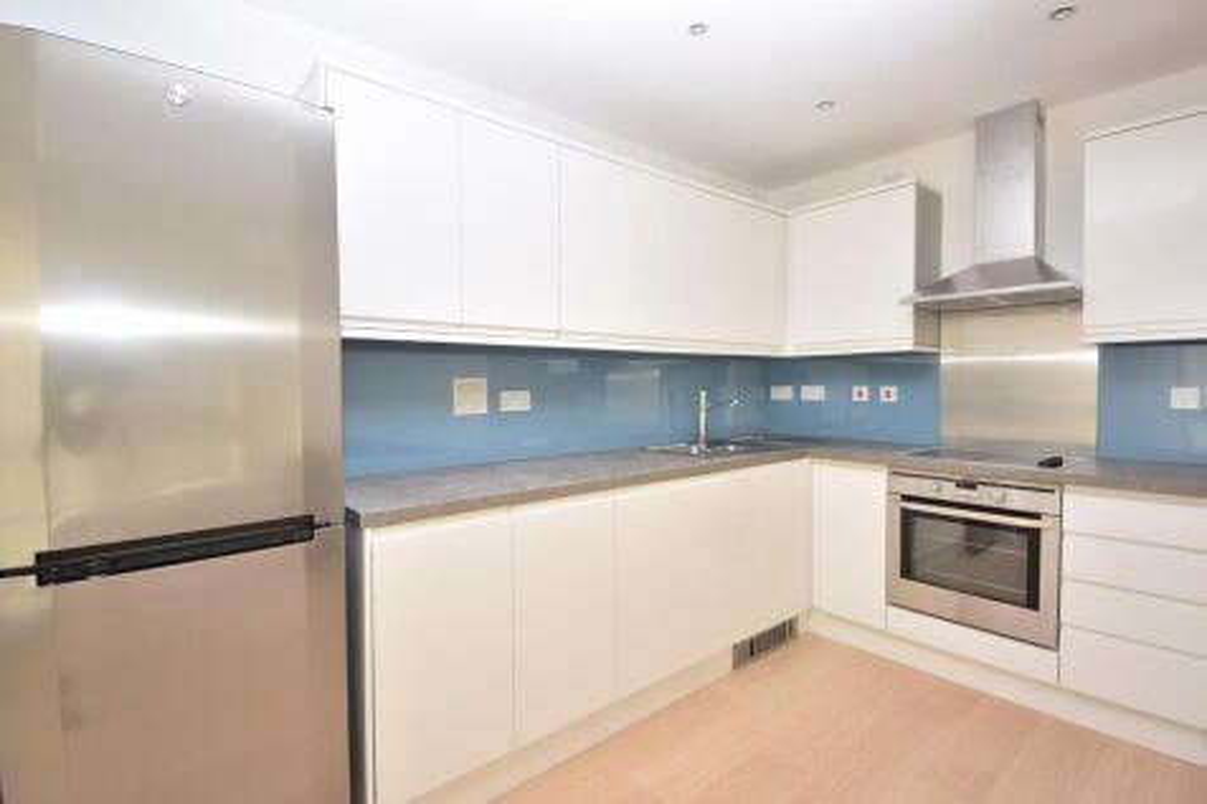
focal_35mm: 20
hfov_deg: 85.4
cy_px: 402
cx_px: 604
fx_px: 654
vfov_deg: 63.2
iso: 180
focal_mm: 13
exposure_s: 1/125
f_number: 5.6
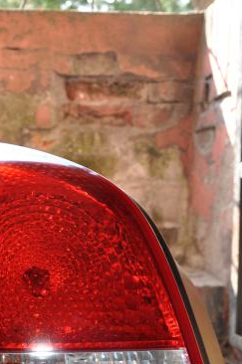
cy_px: 312
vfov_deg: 26.6
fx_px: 748
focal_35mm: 74
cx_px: 55
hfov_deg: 18.2
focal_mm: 24
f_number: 3.8
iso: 400
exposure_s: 1/160
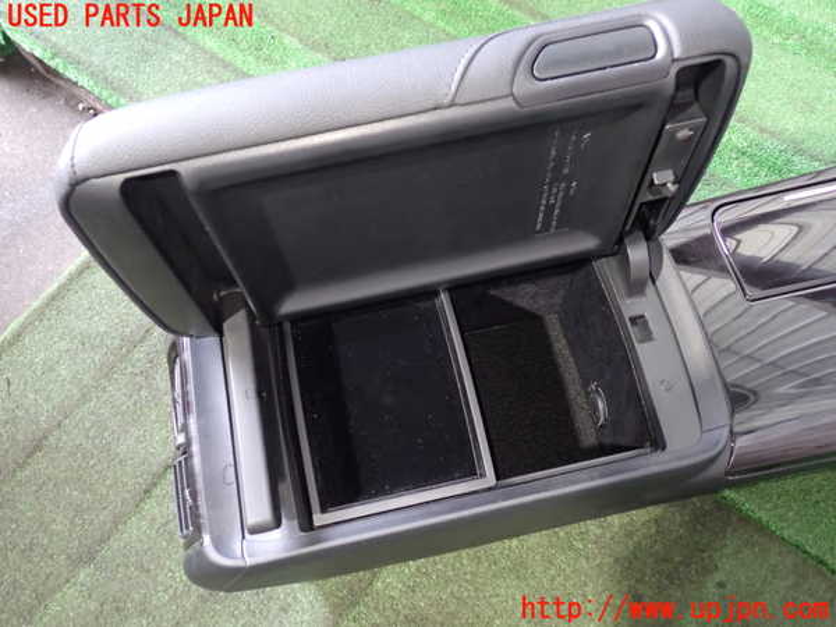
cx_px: 418
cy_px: 314
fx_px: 725
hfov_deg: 60.0
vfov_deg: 46.8
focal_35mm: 30
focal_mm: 5.4
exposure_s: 1/10
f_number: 2.3
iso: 800
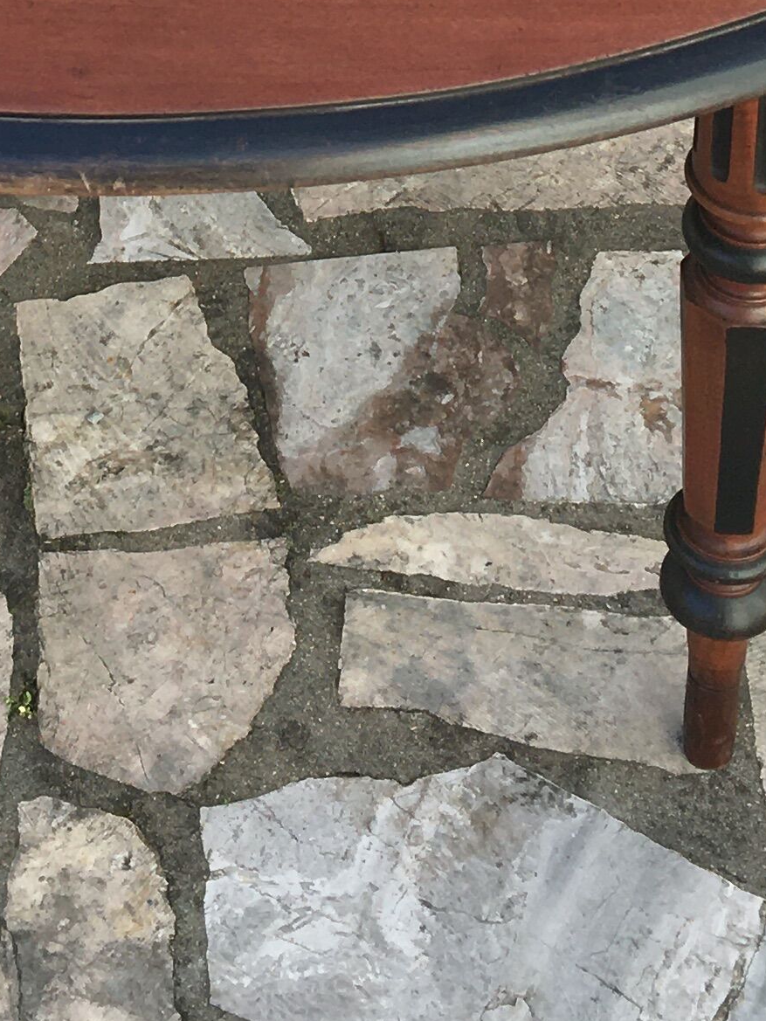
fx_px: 2950
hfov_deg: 14.7
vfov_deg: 17.8
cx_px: 198
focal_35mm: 100
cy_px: -464
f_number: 2.2
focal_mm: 4.15
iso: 25
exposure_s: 1/416
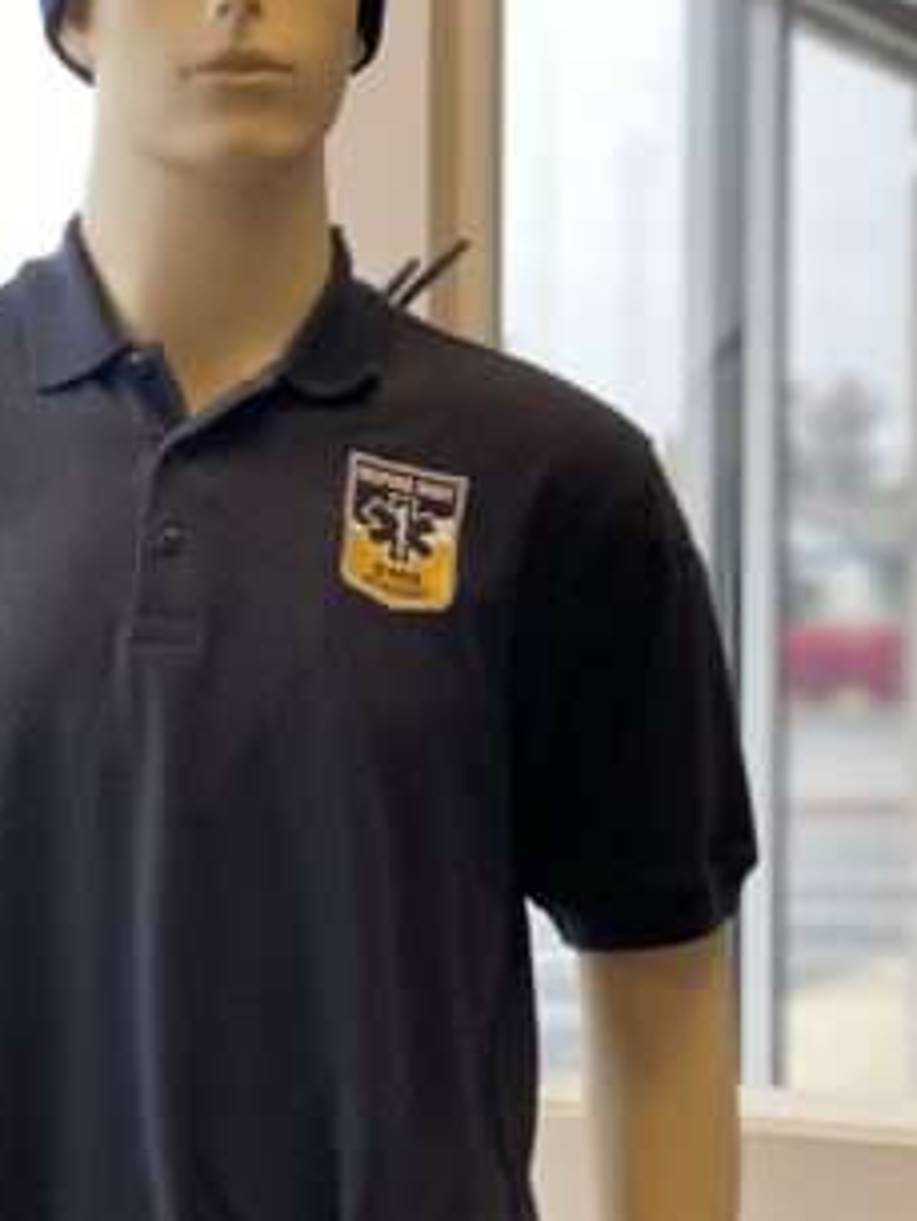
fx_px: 3212
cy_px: 775
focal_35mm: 91
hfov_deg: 16.2
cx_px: 260
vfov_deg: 21.5
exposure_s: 1/120
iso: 100
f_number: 2
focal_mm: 6
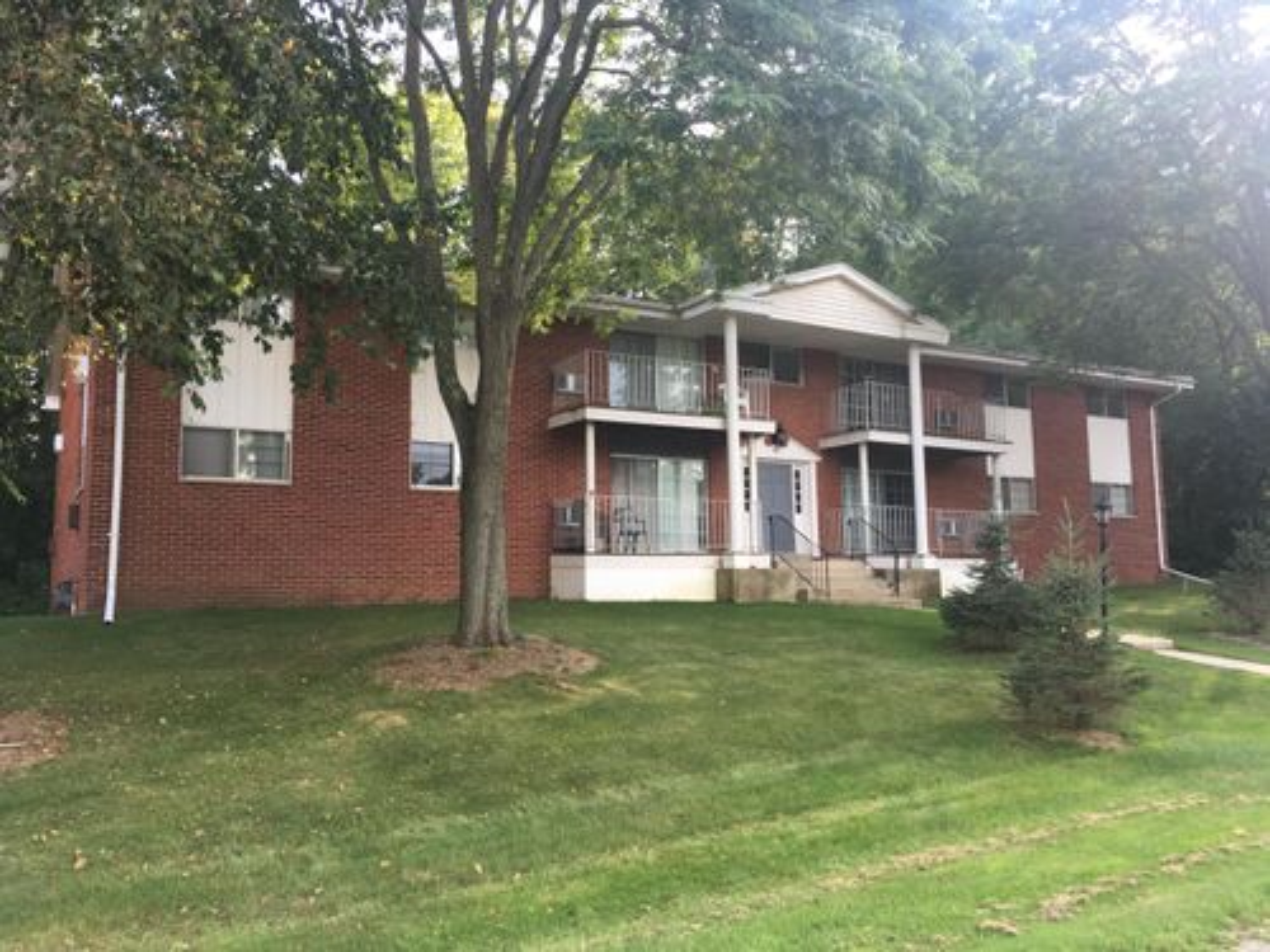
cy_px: 476
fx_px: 1064
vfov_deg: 48.2
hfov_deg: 61.7
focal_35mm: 29
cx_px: 635
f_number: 2.2
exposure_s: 1/120
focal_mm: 4.15
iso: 32
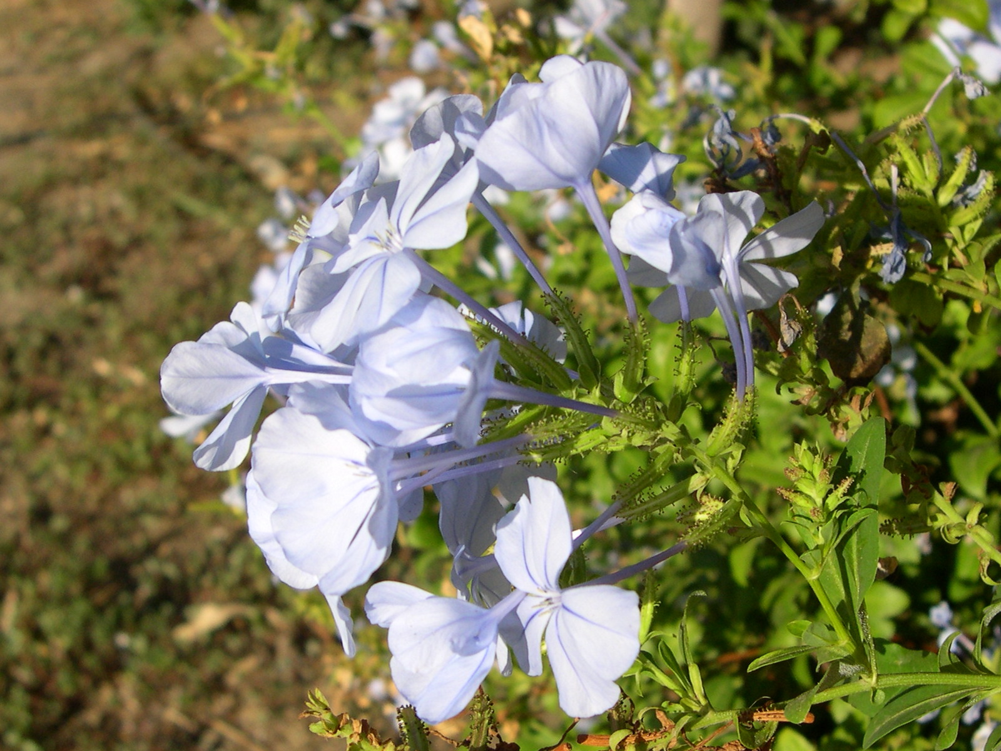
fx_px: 1099
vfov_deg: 37.7
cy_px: 376
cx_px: 500
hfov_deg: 49.0
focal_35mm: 38
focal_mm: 8
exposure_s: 1/166
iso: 100
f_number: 7.6
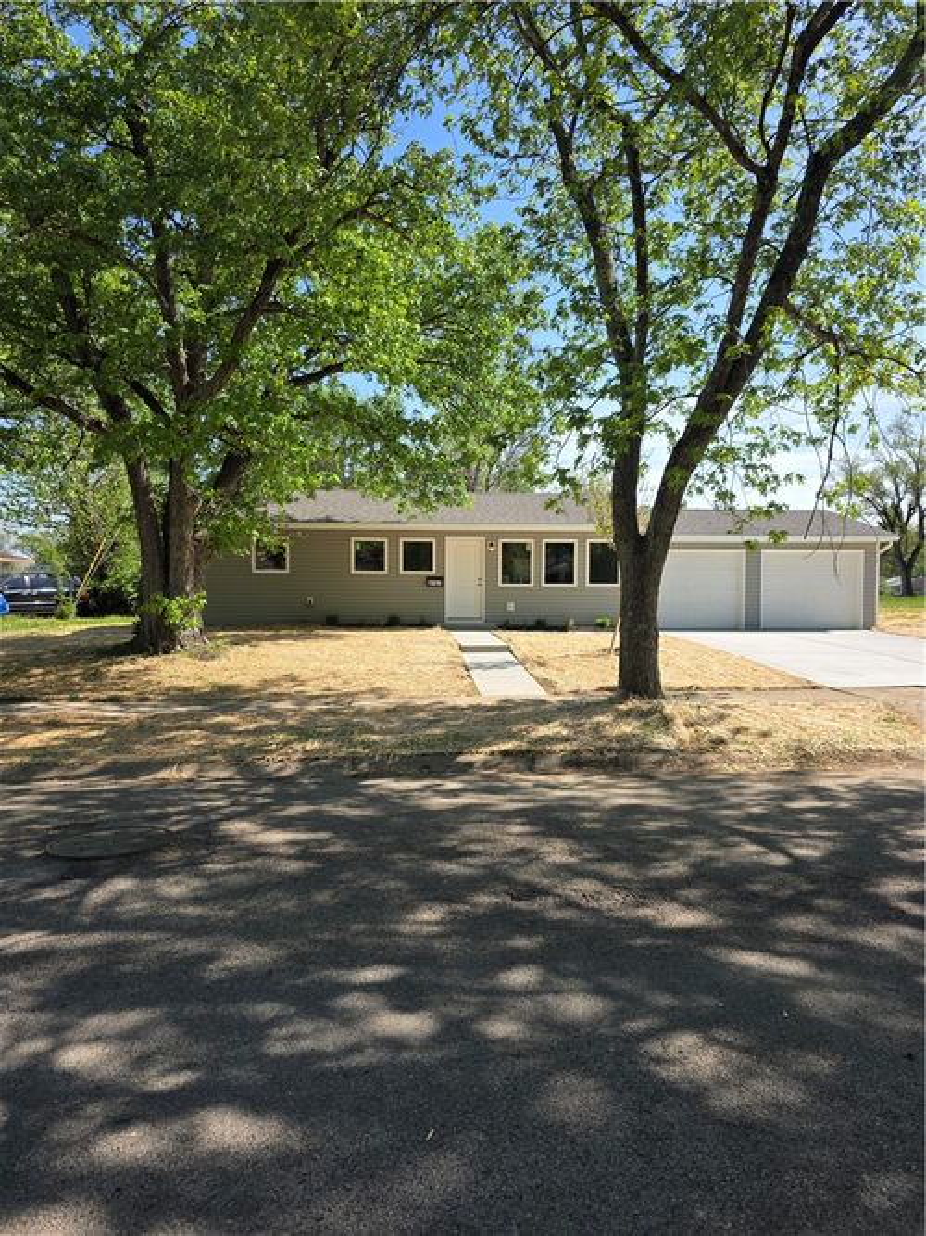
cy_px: 618
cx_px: 463
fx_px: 821
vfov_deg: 73.9
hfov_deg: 58.9
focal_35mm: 23
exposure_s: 1/3194
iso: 80
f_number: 1.7
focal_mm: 6.3
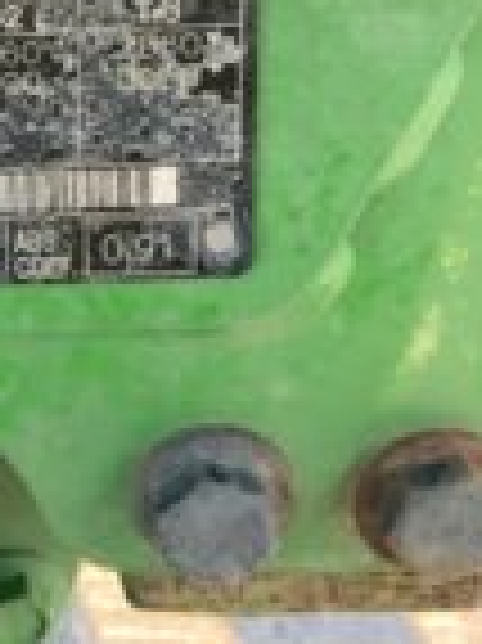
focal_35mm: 73
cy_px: 63
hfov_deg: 19.1
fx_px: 1357
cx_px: -90
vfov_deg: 25.8
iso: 40
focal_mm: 3
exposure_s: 1/122
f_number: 1.8
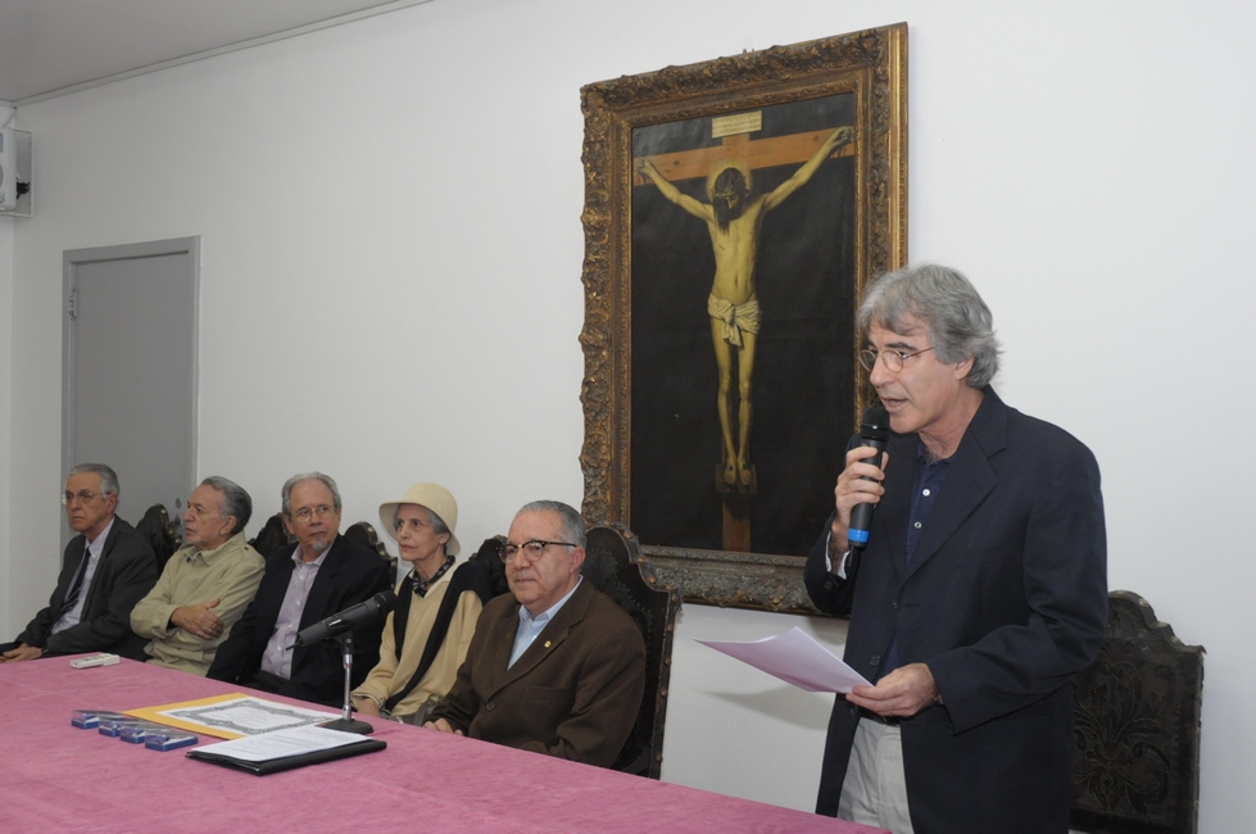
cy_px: 417
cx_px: 628
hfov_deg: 45.0
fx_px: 1516
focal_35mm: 44
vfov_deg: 30.8
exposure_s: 1/40
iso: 1000
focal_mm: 29
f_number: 6.3
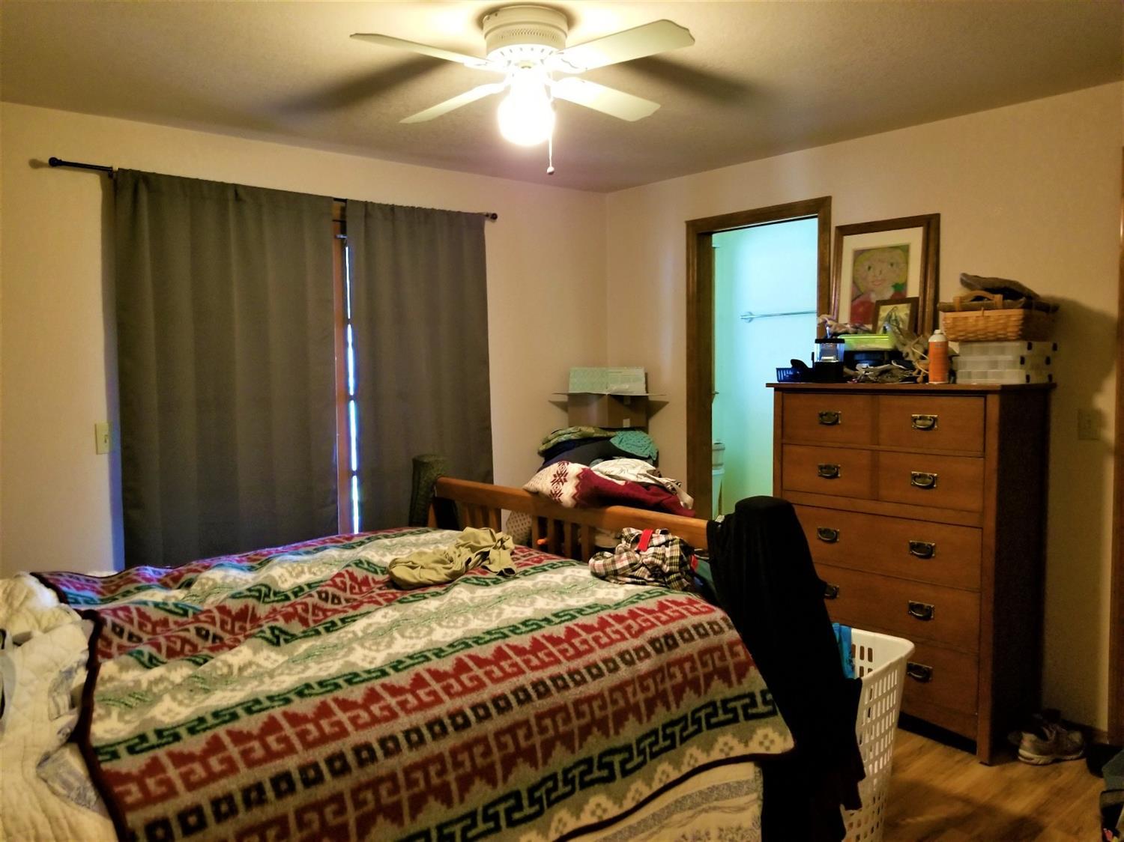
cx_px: 562
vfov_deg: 53.0
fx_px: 844
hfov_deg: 67.3
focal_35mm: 26
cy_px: 421
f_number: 1.7
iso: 250
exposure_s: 1/10
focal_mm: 4.25
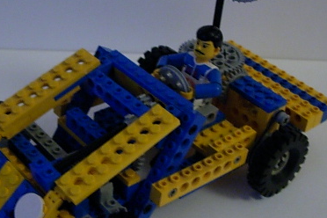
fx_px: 618
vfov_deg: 20.0
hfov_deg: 29.6
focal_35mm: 68
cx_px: 131
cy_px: 120
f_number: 2.8
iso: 400
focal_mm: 7.8
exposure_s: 1/16
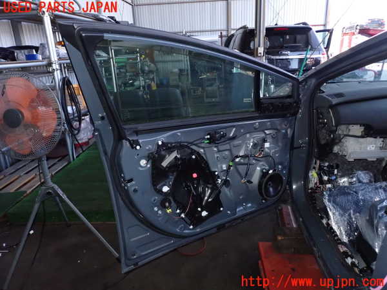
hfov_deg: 69.4
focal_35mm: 25
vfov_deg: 54.9
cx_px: 194
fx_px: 279
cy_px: 145
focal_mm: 4.5
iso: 1250
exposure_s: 1/100
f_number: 8
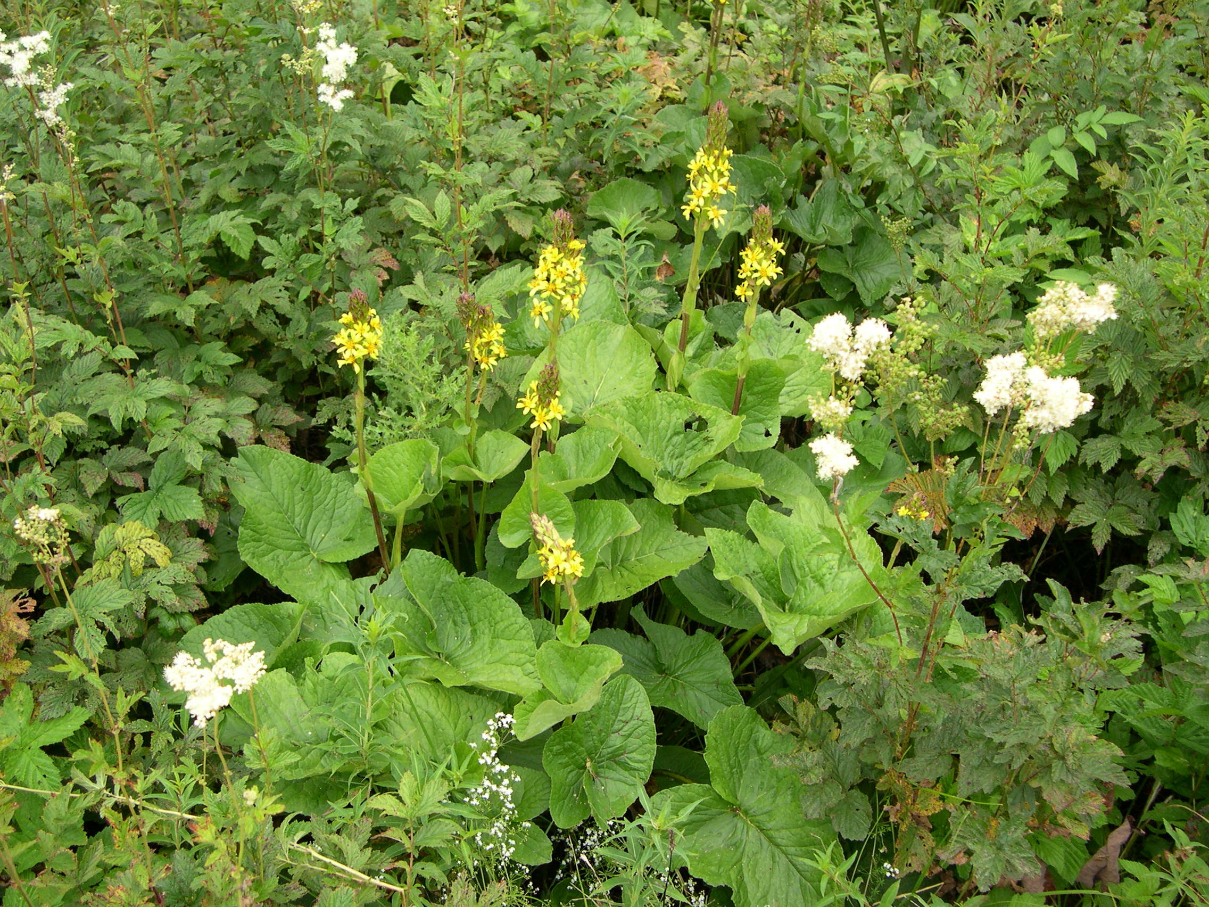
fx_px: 1327
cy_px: 454
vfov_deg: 37.7
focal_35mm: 38
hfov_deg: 49.0
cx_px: 604
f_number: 2.8
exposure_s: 1/126
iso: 100
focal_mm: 8
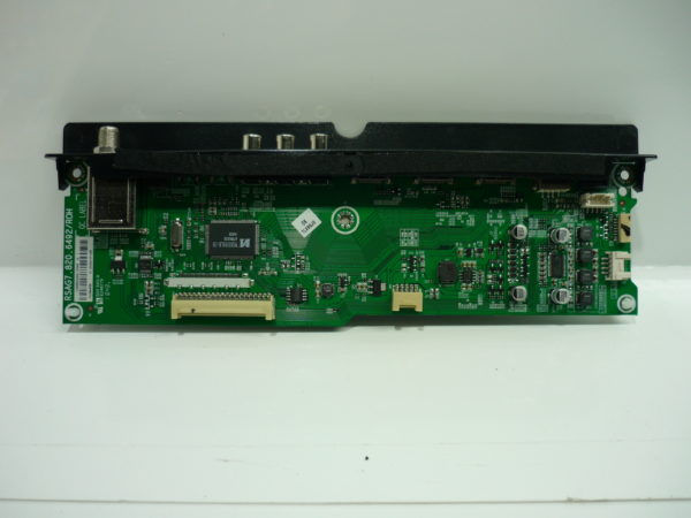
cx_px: 346
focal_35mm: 33
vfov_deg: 42.9
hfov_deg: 55.4
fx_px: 659
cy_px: 259
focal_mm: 5.5
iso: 100
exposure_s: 1/50
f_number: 2.8
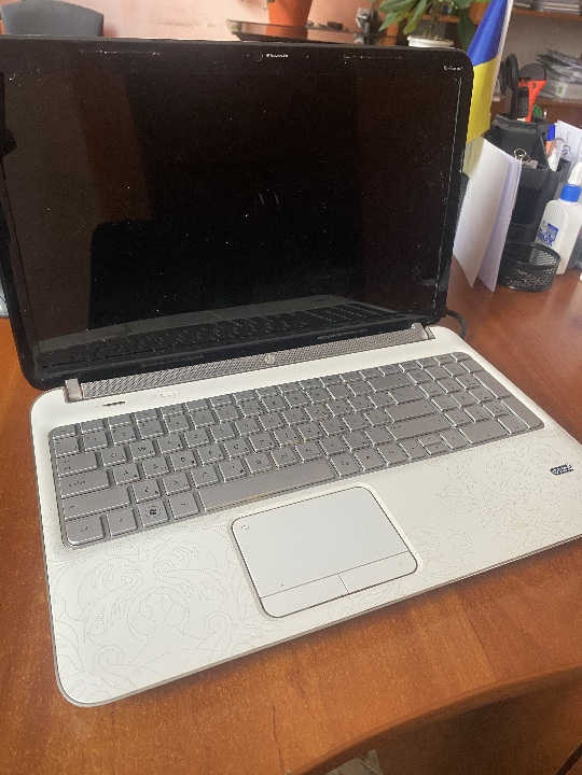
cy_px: 388
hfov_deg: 53.1
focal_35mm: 26
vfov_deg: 67.3
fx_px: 583
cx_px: 291
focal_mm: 4.25
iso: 320
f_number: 1.8
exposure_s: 1/60
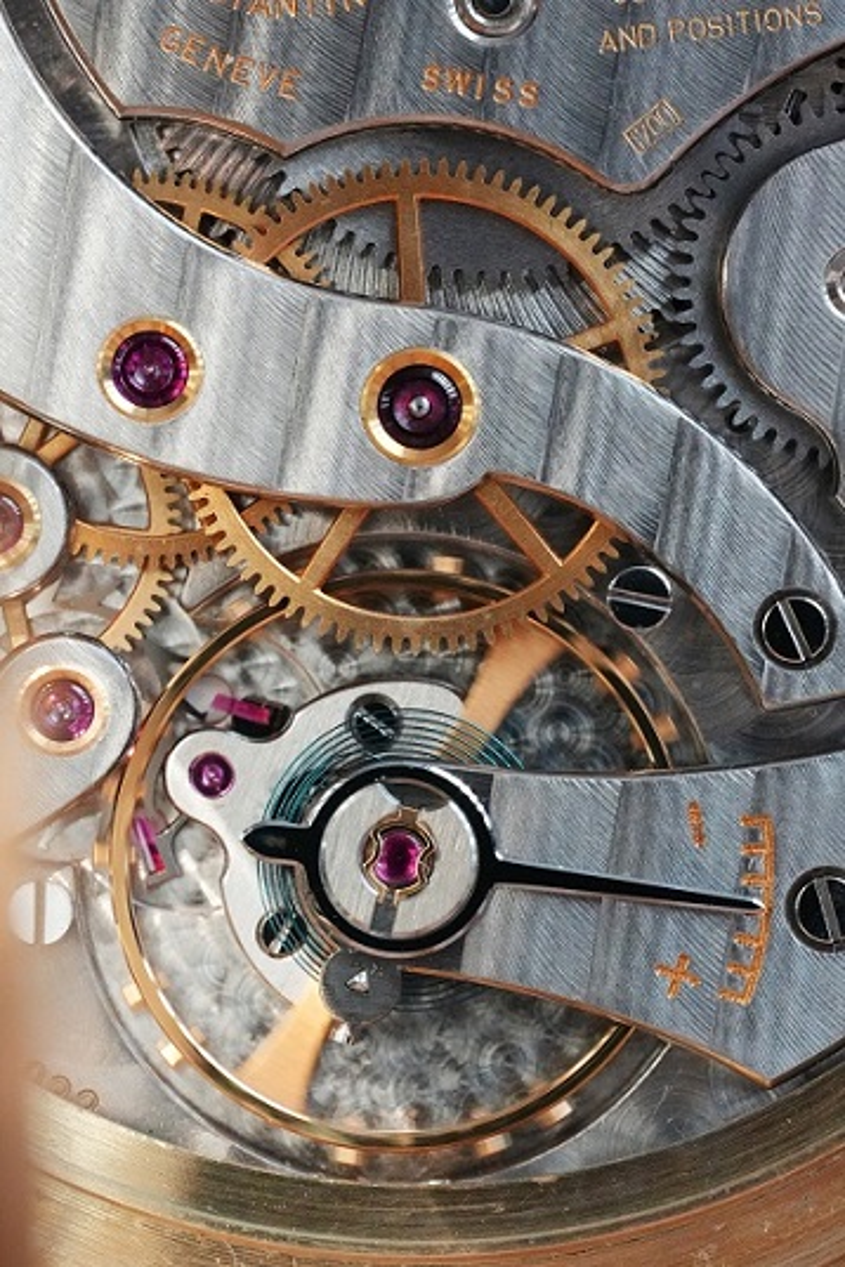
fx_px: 3697
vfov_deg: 19.5
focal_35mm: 105
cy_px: 634
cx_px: 422
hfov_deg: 13.0
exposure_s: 1/250
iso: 12800
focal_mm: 105
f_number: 8
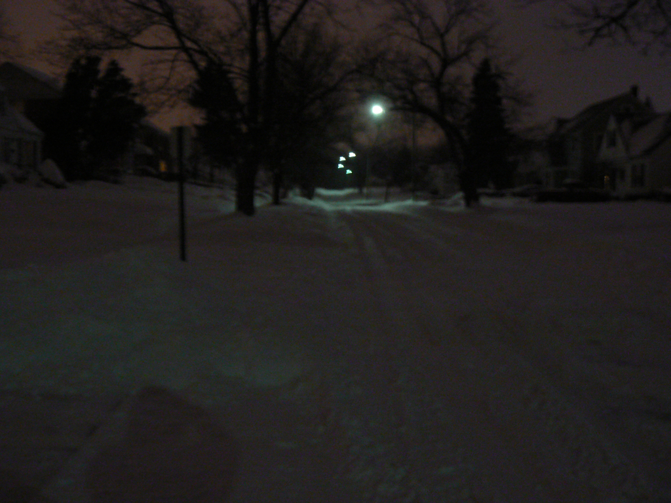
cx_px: 336
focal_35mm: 36
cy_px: 252
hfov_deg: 51.4
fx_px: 698
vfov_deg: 39.7
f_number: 2.8
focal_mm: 6
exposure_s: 1/4
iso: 200
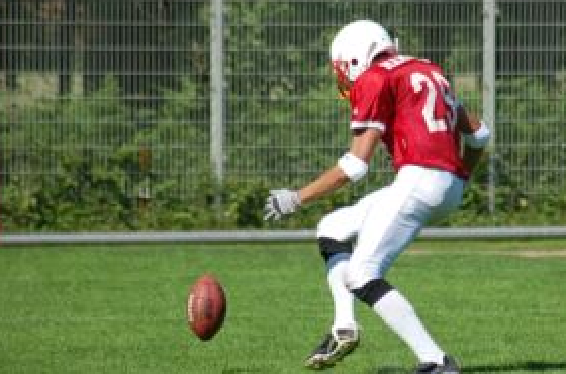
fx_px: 7428
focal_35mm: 474
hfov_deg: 4.4
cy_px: 200
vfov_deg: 2.9
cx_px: 403
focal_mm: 195
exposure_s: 1/1000
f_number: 5
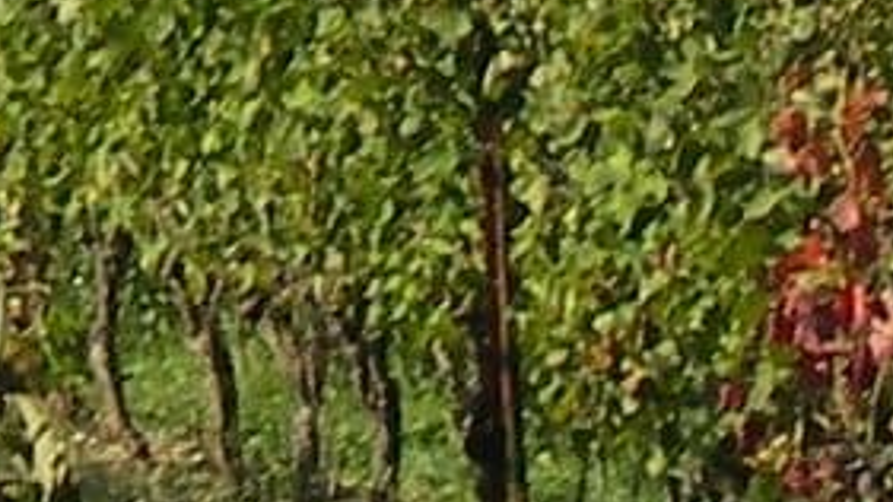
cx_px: -604
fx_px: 9684
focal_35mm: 409
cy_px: -1220
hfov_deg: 5.2
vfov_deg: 2.9
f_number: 7.2
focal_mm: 9.2
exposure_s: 1/125
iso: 50
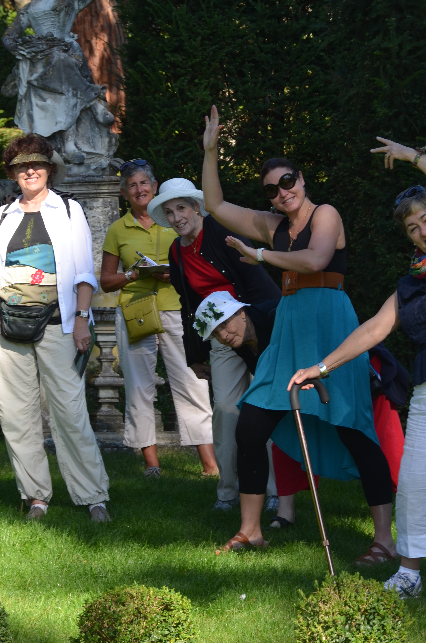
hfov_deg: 7.6
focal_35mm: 179
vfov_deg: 11.5
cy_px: 191
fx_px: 3188
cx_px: 212
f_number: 5.3
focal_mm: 75
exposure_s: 1/200
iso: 125
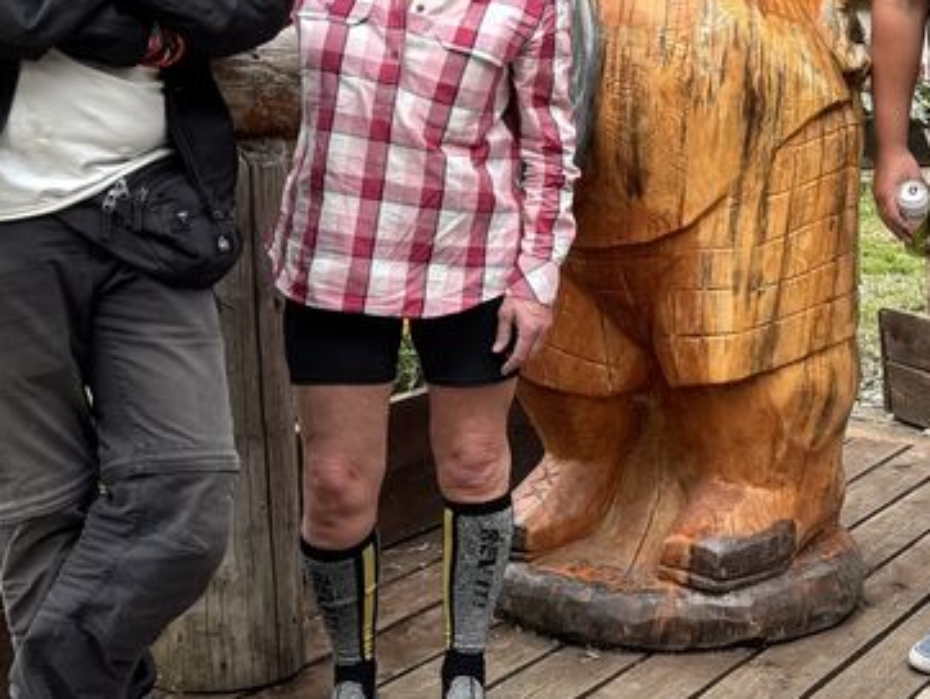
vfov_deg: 27.0
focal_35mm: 53
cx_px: 873
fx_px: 1425
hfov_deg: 33.8
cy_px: 139
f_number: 1.78
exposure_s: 1/372
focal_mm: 6.76
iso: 80
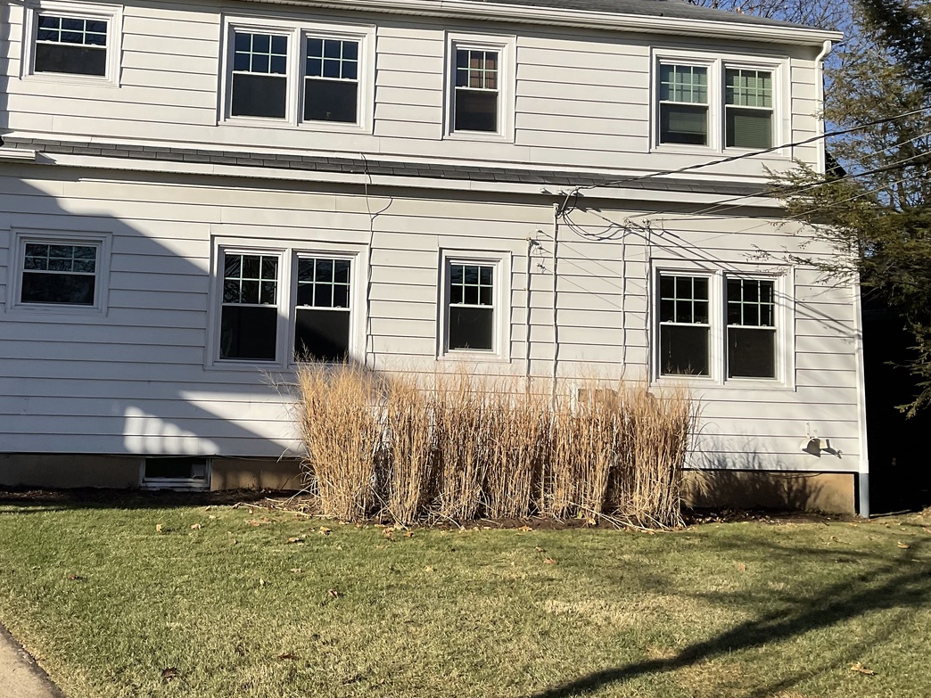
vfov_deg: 35.7
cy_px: 249
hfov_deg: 46.1
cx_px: 311
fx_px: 1076
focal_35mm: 40
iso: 16
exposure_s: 1/2667
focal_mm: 3
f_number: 1.8
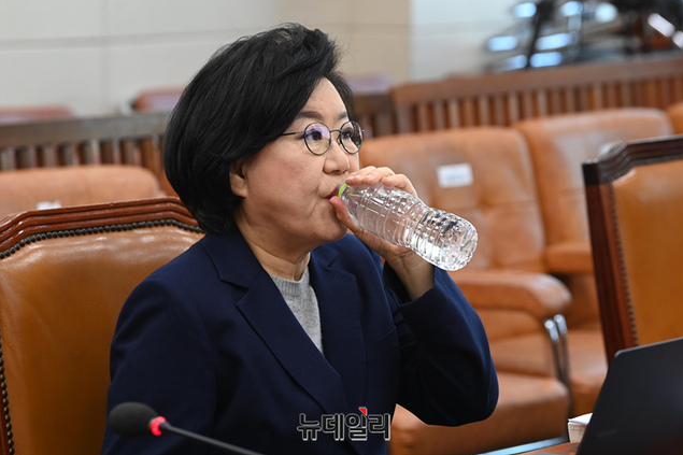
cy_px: 227
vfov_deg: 9.1
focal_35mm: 151
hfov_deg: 13.6
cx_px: 343
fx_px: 2864
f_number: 5.6
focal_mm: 150
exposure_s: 1/250
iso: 3200
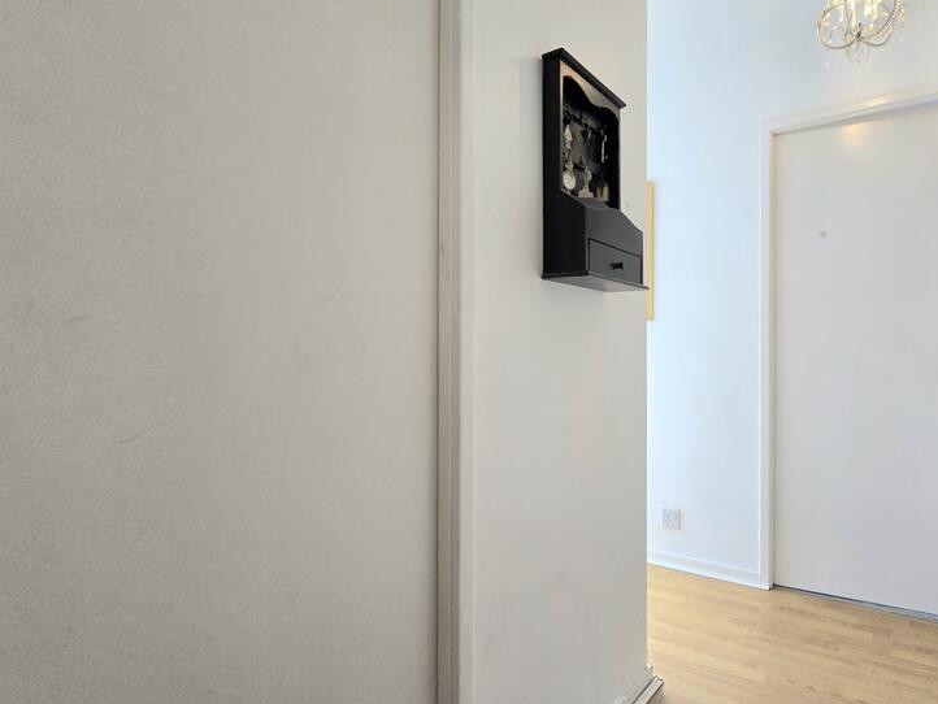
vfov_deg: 71.6
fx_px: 488
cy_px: 342
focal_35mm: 18
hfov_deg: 86.5
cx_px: 566
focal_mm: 2.2
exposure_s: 1/101
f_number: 2.2
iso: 80
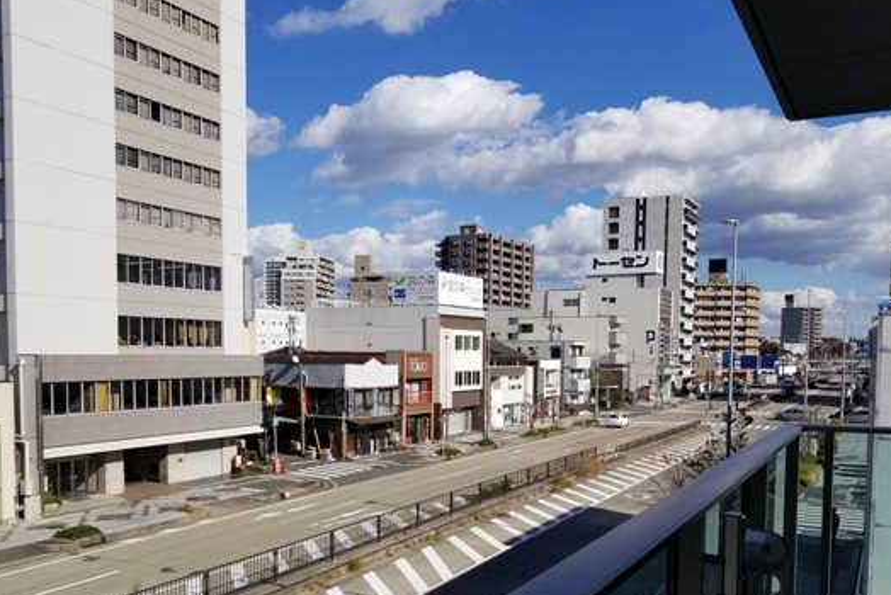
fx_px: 817
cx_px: 454
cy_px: 389
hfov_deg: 57.2
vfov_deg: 39.6
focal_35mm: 33
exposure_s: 1/4464
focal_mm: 4.3
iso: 50
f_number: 1.7
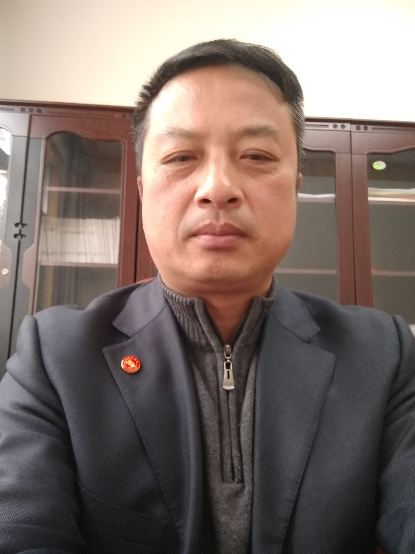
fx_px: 336
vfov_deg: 79.0
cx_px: 208
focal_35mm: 21
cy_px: 277
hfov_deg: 63.4
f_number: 2
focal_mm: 3.57
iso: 800
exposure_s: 1/20
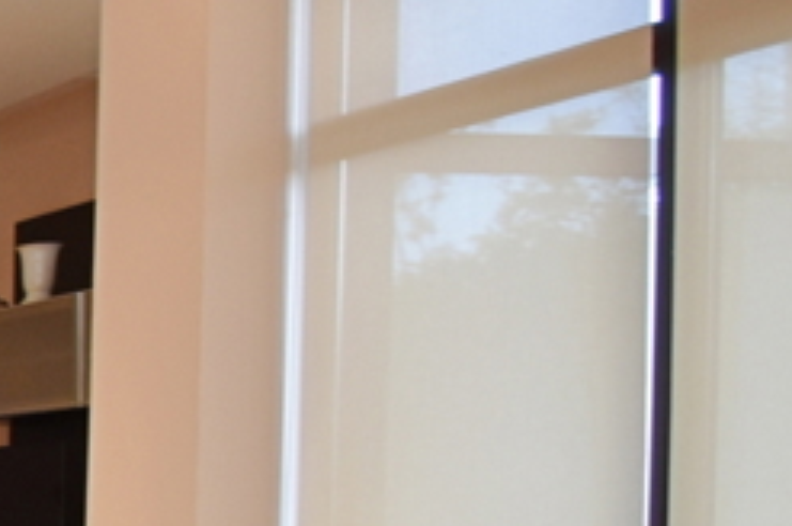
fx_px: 1604
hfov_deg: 15.8
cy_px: 584
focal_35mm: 73
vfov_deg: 17.9
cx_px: -1042
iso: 320
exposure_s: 1/30
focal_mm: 10
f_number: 4.5
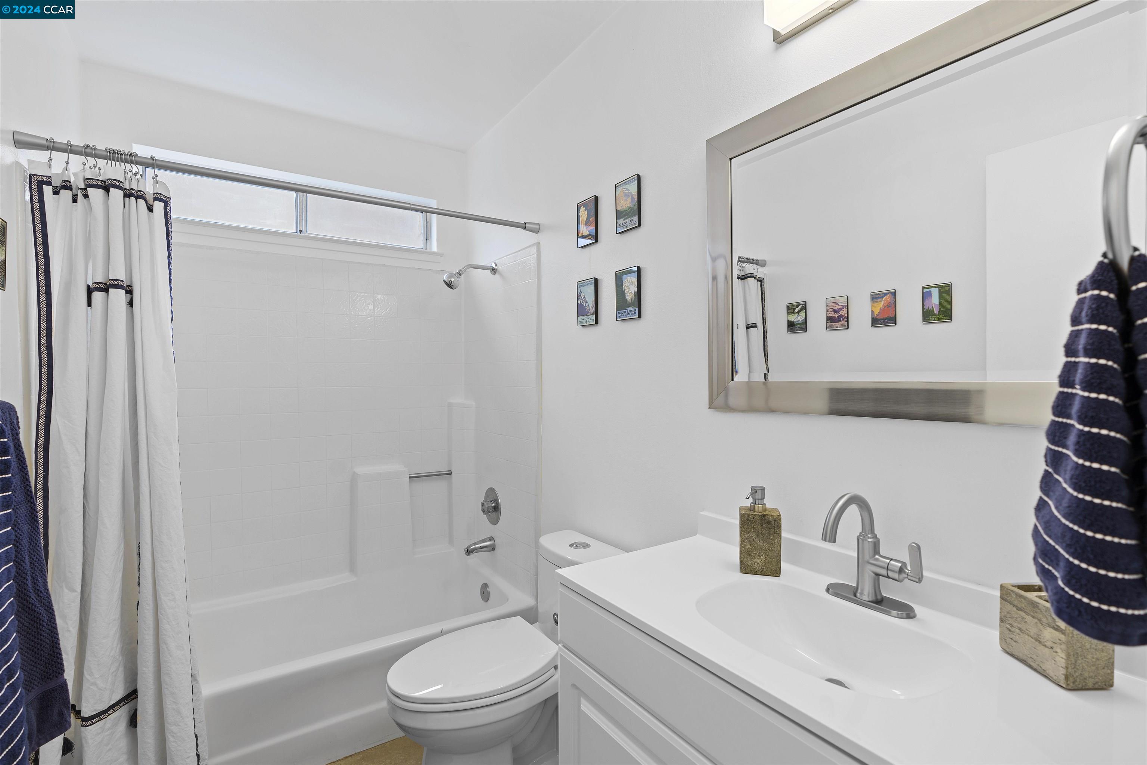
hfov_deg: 96.7
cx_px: 574
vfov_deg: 73.7
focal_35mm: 16
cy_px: 382
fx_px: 510
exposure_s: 1/4
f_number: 5.6
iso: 100
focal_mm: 16
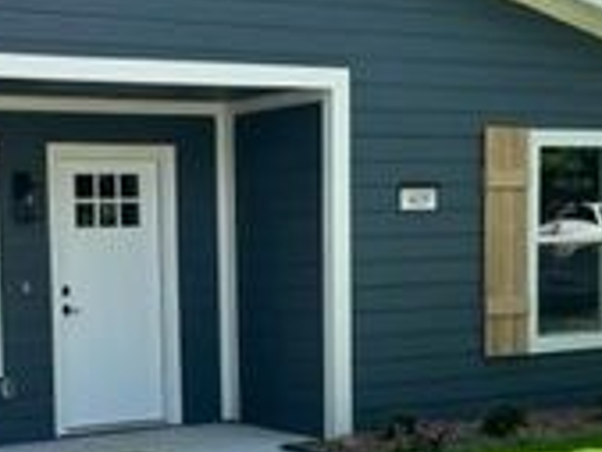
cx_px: 96
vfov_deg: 19.0
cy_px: 351
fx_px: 1340
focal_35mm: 77
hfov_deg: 24.8
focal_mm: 5.7
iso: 50
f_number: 1.5
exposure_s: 1/1196
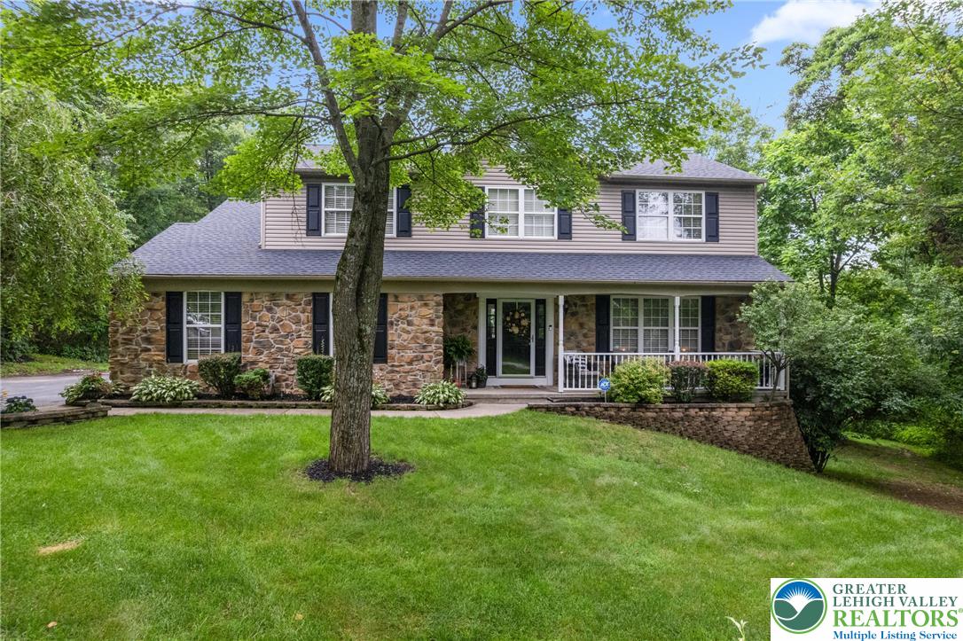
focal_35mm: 22
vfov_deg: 57.2
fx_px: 588
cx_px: 482
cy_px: 320
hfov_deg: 78.6
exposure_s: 1/8
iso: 540
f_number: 2.8
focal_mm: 8.38
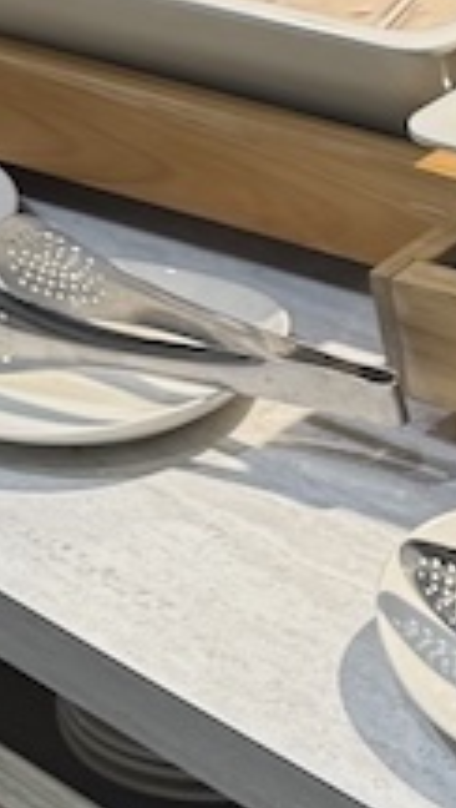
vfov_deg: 17.6
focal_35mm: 121
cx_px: 1159
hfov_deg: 8.9
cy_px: 247
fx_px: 2593
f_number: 1.78
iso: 160
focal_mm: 6.76
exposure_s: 1/120
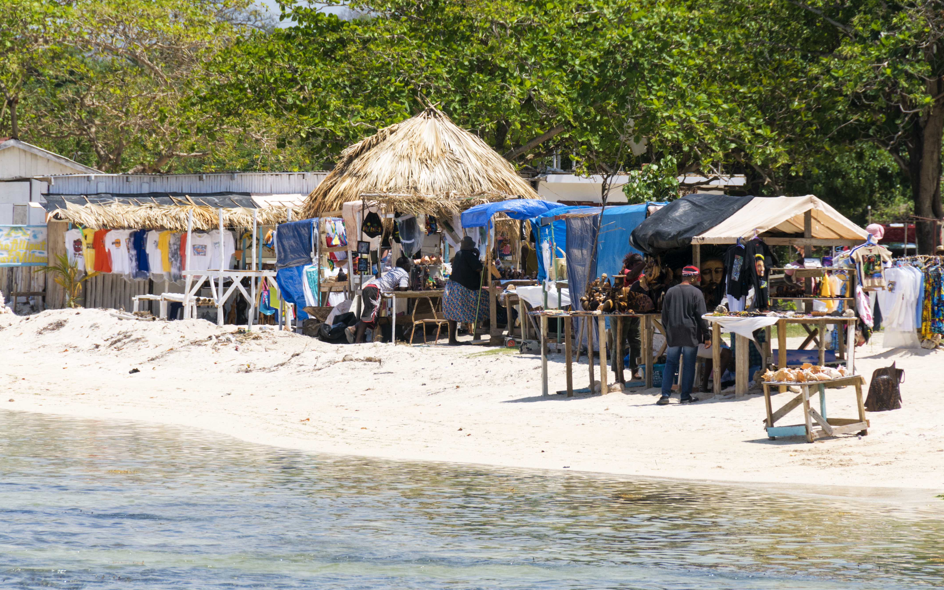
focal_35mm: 306
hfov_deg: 6.9
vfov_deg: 4.3
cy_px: 279
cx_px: 471
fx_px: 7872
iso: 200
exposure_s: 1/350
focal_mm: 200
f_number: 9.5
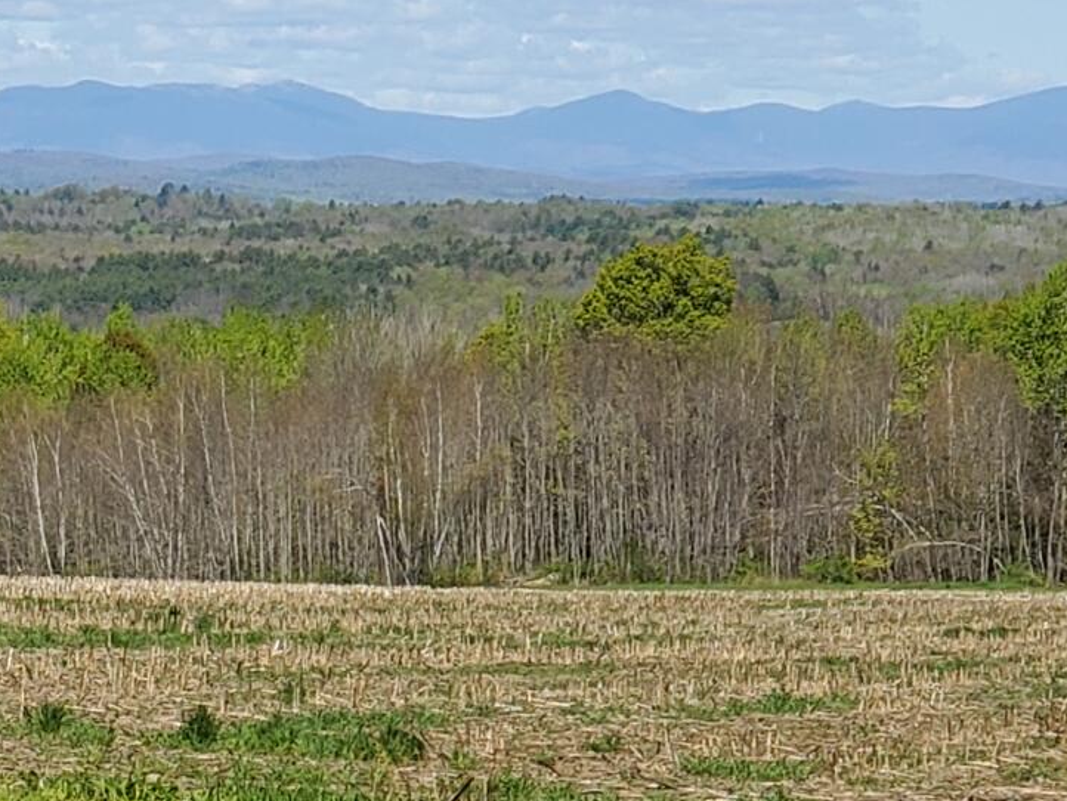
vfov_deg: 6.9
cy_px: 761
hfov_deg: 9.0
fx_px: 6660
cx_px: -204
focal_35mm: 216
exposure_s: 1/1000
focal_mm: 6
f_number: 2.4
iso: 50
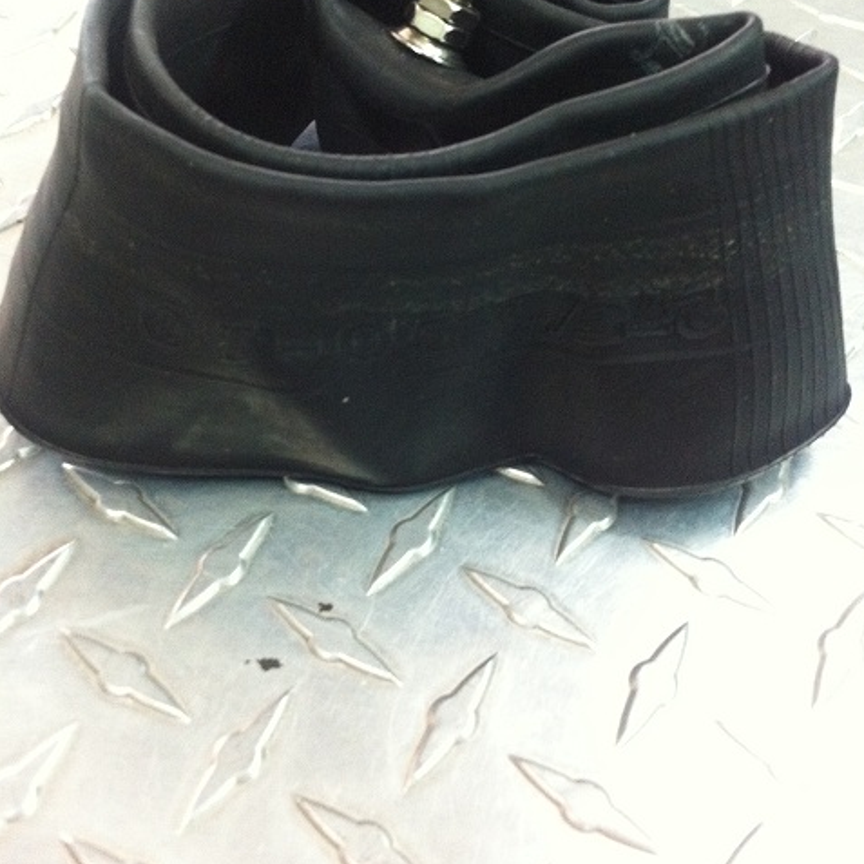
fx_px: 1186
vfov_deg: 39.8
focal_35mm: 42
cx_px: 431
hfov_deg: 40.0
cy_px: 328
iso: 320
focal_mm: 3.85
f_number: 2.8
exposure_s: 1/15
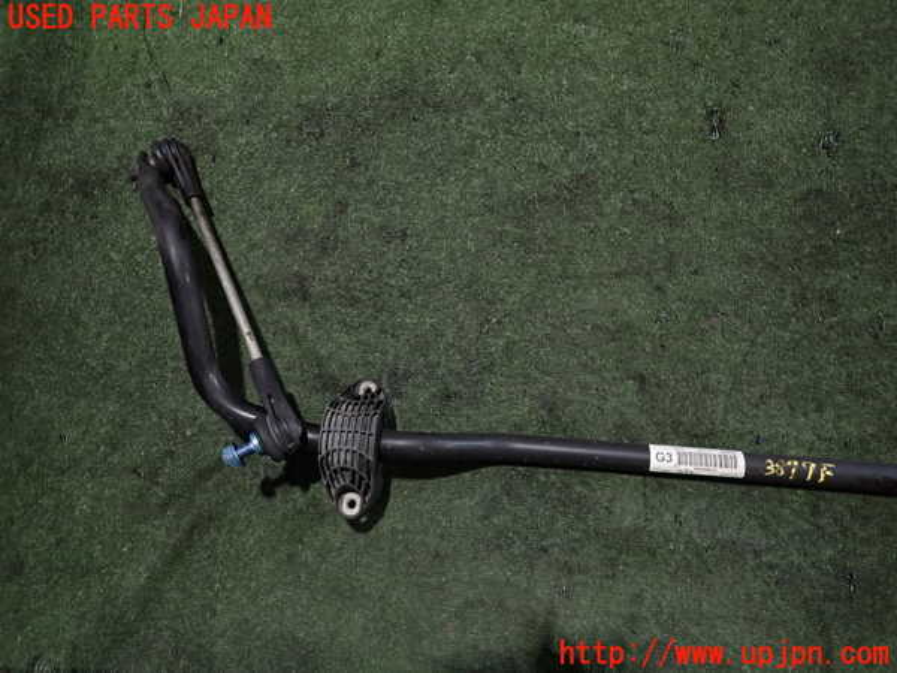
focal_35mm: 25
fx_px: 648
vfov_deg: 54.9
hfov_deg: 69.4
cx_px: 448
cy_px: 336
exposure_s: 1/30
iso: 320
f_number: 2
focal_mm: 4.5
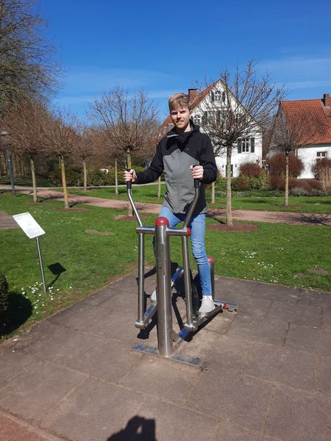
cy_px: 220
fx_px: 319
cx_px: 166
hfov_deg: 54.9
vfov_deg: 69.4
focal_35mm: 25
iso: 32
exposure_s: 1/1116
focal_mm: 4.6
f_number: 2
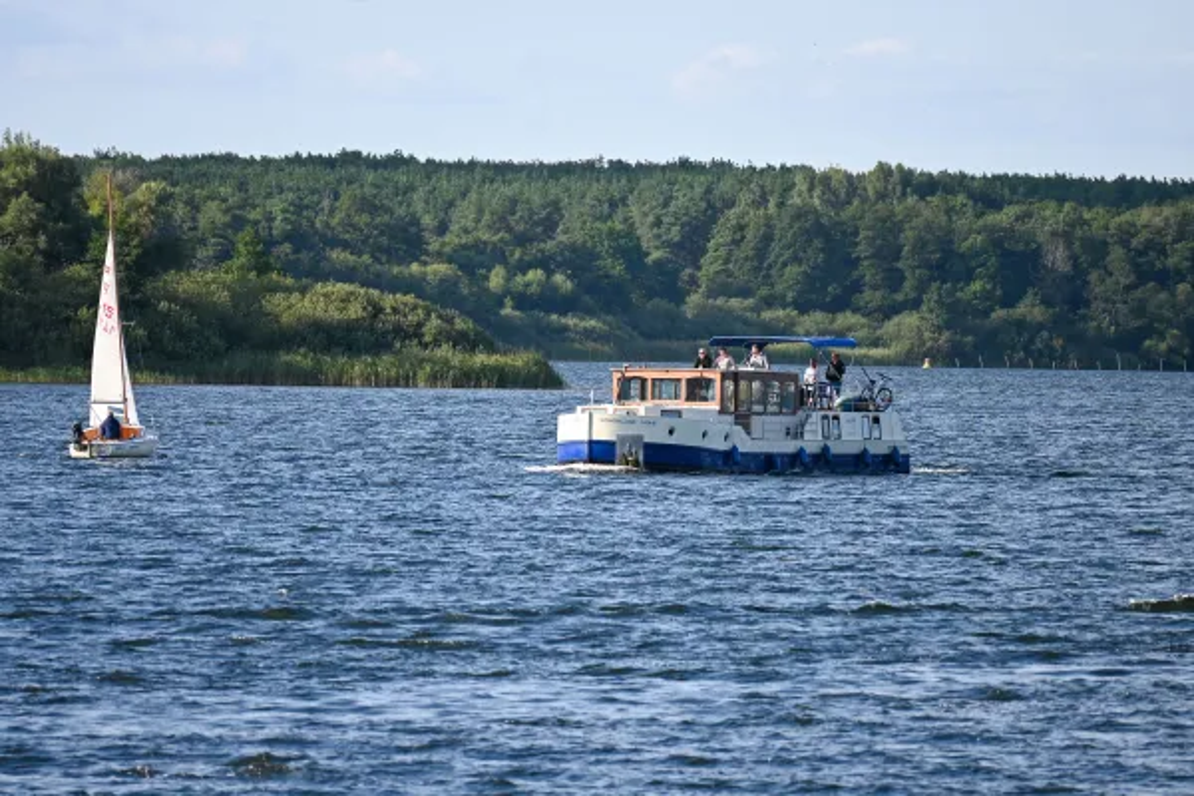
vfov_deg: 3.7
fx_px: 12437
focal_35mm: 375
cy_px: 398
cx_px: 597
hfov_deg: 5.5
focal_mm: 250
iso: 200
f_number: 6.3
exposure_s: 1/500
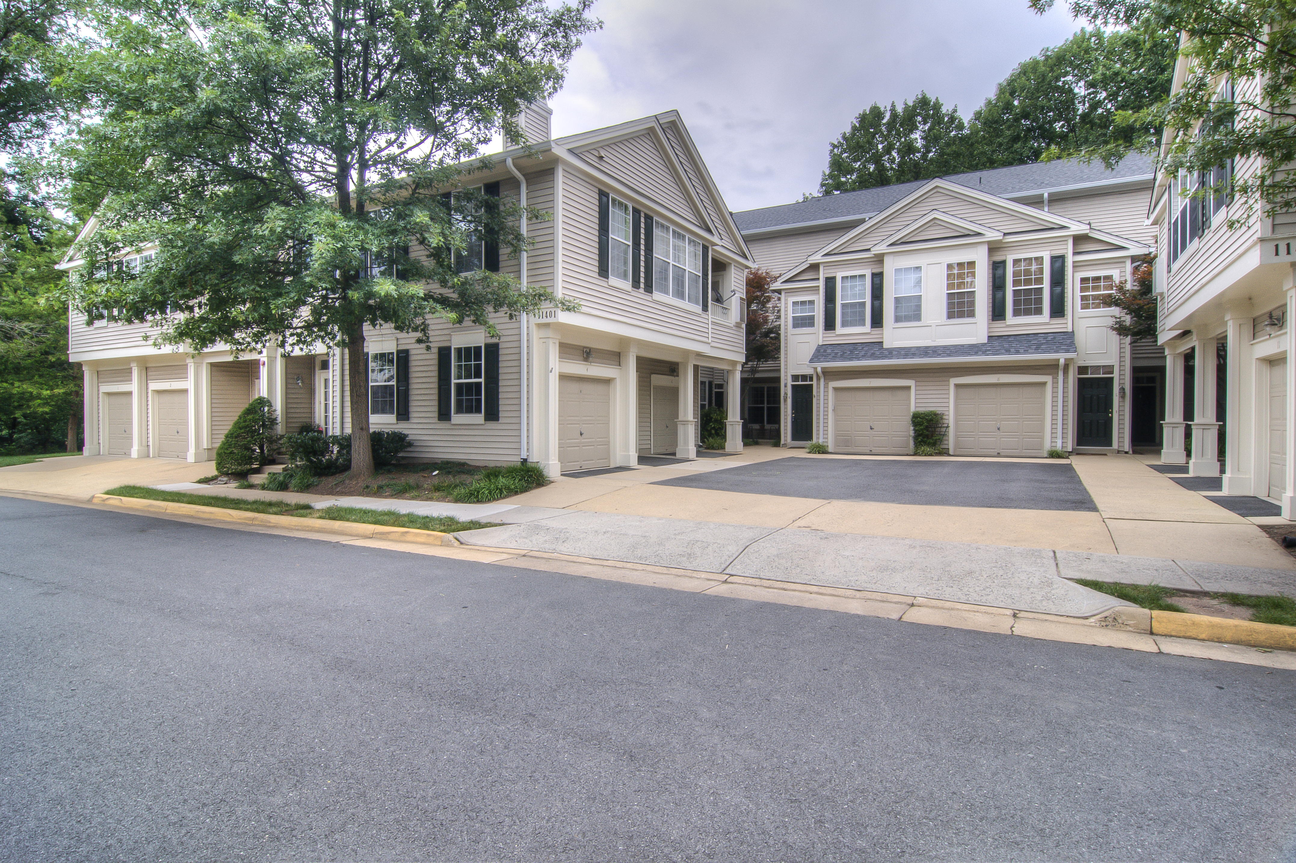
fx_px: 648
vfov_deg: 67.3
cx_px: 648
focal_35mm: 18
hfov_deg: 90.0
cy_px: 432
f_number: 16
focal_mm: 12
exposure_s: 1/80
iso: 200
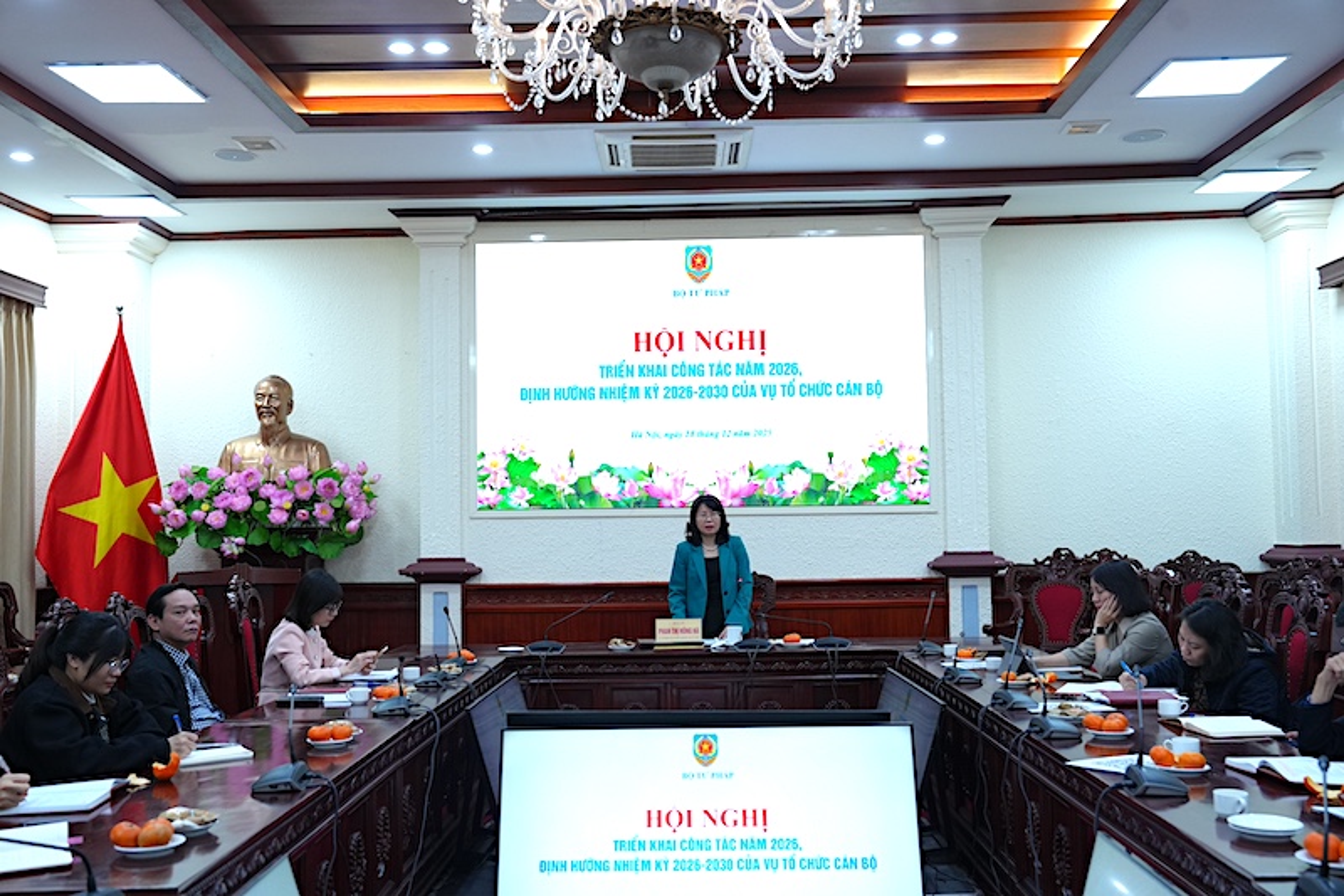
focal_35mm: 36
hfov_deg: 53.1
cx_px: 672
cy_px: 448
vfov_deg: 36.9
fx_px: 1344
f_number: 4.5
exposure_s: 1/250
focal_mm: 36
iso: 2000
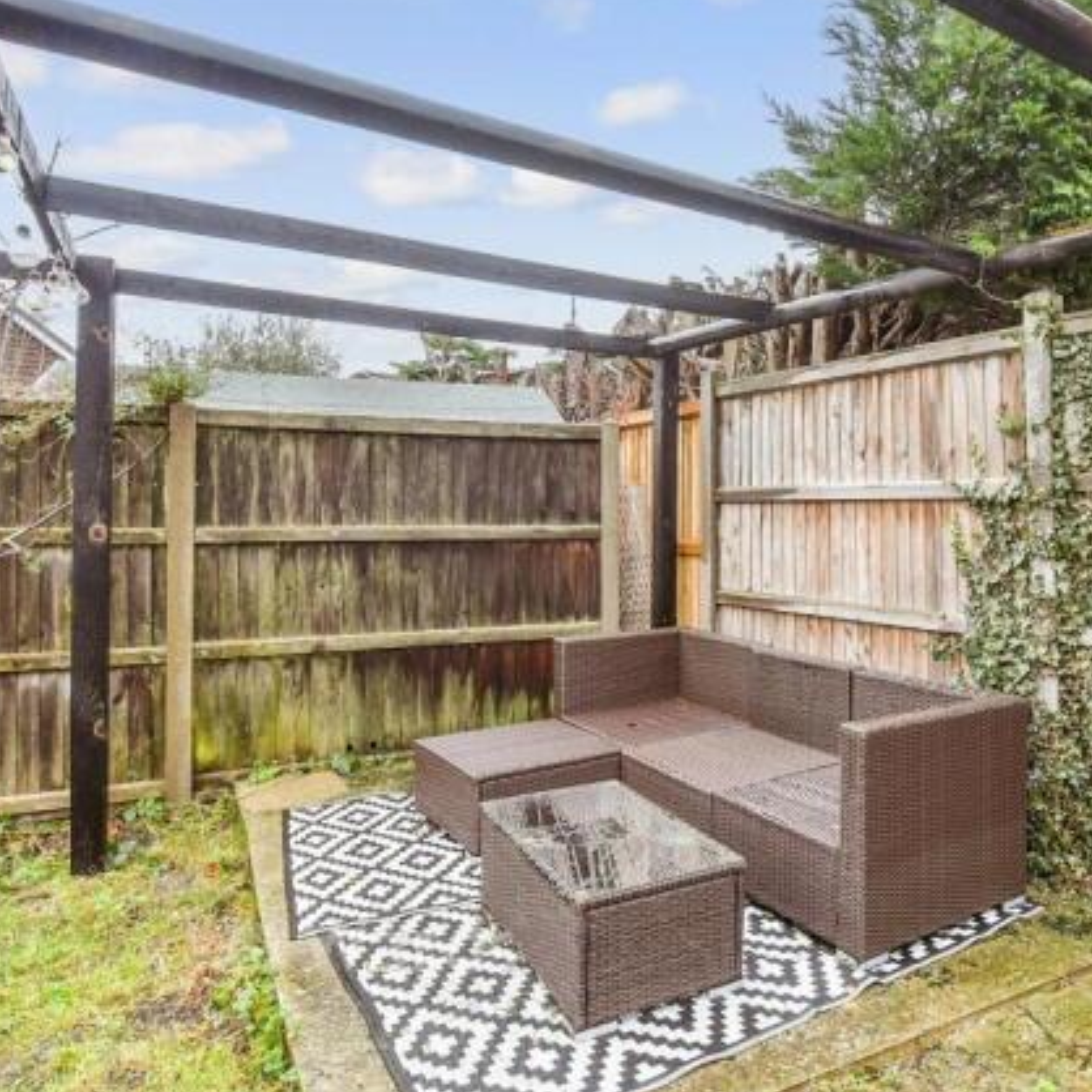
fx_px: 714
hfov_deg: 71.1
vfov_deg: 74.8
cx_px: 782
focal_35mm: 20
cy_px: 555
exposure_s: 1/15
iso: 400
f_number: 8
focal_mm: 10
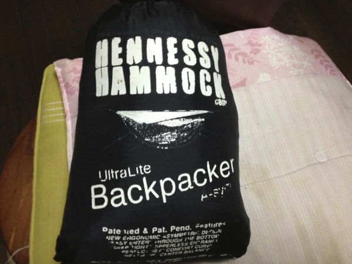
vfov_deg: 42.9
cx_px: 176
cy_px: 132
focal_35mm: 33
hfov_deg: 55.4
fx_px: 336
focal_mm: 4.13
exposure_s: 1/20
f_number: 2.4
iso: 250
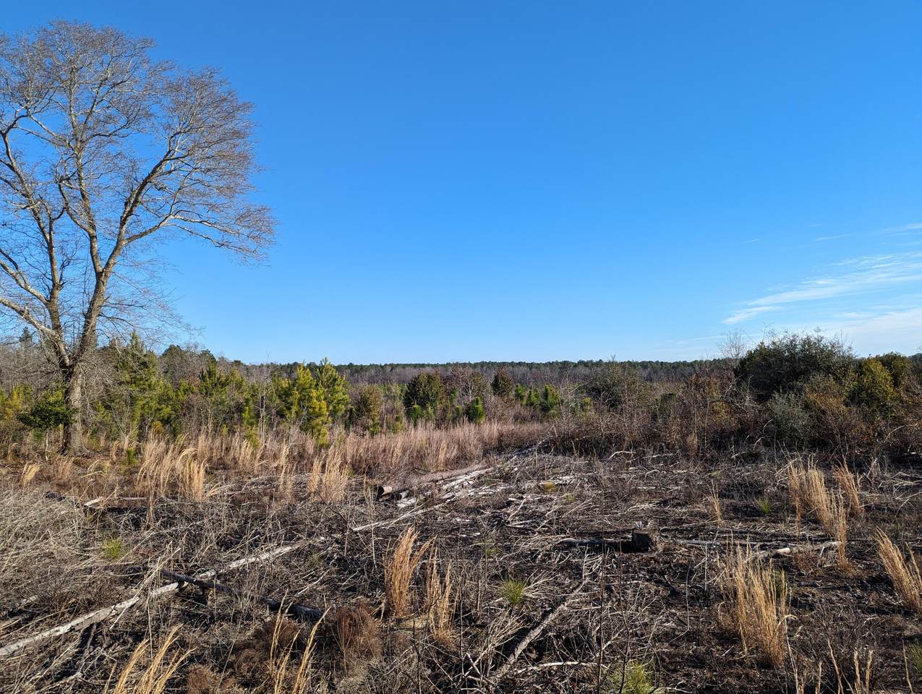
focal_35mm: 24
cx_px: 461
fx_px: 640
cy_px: 347
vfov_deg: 56.9
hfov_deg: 71.5
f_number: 1.85
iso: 47
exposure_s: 1/1471
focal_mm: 6.81
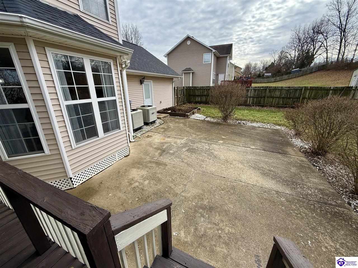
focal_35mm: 14
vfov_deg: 85.7
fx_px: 145
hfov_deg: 102.1
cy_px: 134
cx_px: 179
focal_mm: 2.22
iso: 50
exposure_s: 1/1285
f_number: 2.2
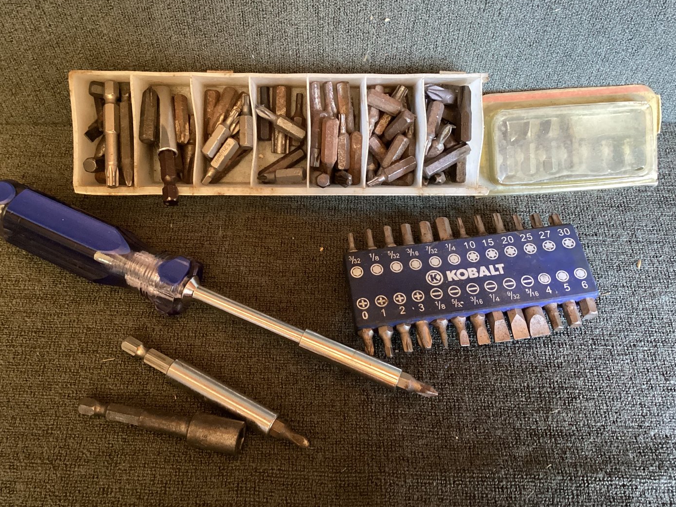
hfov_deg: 54.0
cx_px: 330
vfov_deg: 41.8
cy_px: 248
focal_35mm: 34
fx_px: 664
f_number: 2.4
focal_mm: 3.3
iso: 320
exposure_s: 1/50
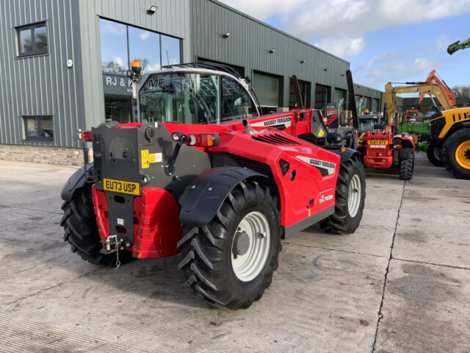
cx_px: 235
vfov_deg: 48.2
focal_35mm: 29
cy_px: 176
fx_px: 394
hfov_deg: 61.7
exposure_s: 1/383
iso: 16
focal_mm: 3
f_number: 1.8
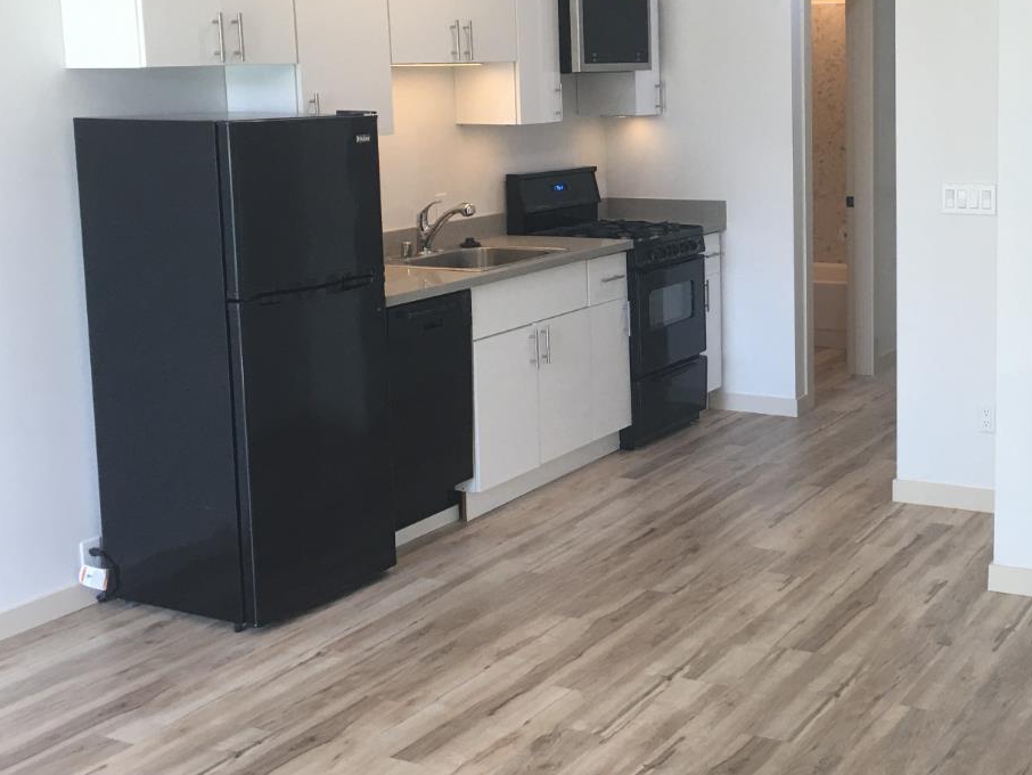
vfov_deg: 30.1
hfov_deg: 38.3
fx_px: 1431
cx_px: 816
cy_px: 266
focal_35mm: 48
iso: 25
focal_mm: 4.15
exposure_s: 1/30
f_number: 2.2
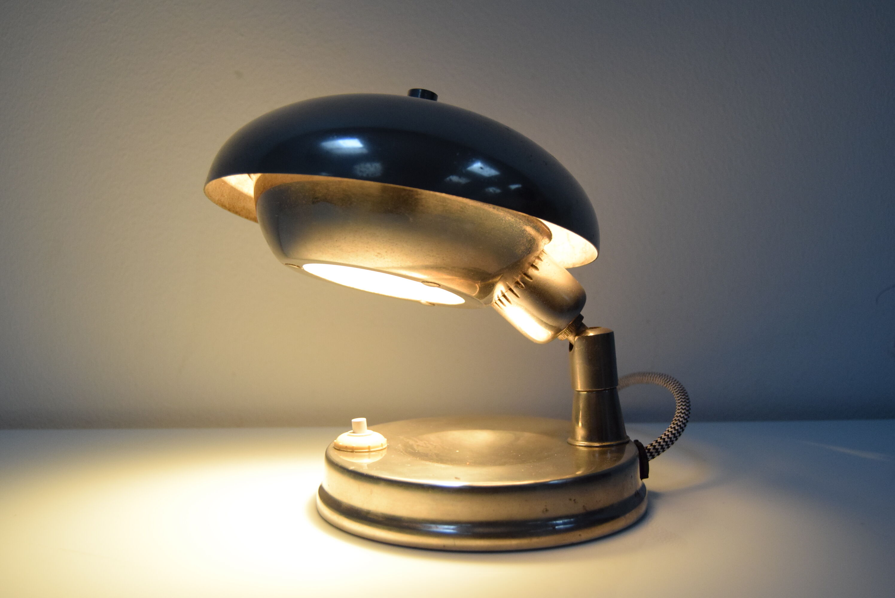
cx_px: 448
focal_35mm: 42
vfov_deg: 31.9
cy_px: 299
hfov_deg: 46.4
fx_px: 1045
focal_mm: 28
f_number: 4.5
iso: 1600
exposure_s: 1/80
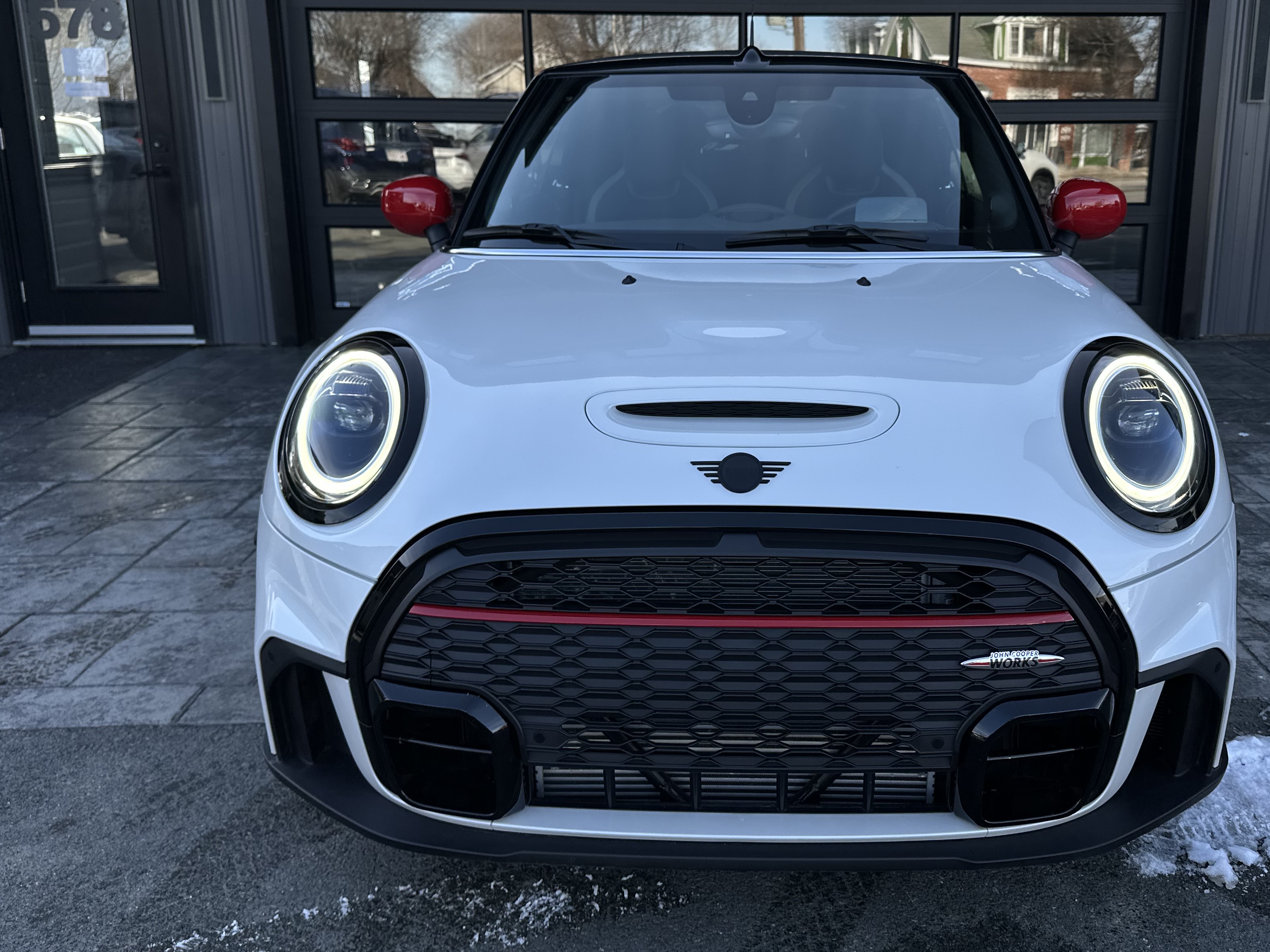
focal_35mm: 31
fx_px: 1137
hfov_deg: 58.1
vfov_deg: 45.3
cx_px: 734
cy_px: 414
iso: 80
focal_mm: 6.86
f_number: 1.78
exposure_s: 1/1845
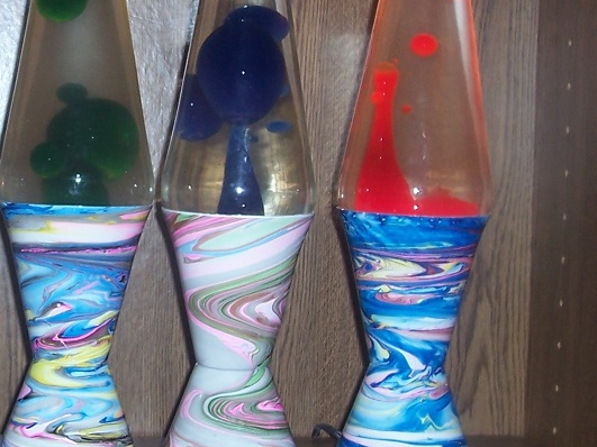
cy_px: 168
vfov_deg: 18.0
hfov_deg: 23.2
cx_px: 53
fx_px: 1414
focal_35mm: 82
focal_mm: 5.6
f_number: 2.7
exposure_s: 1/60
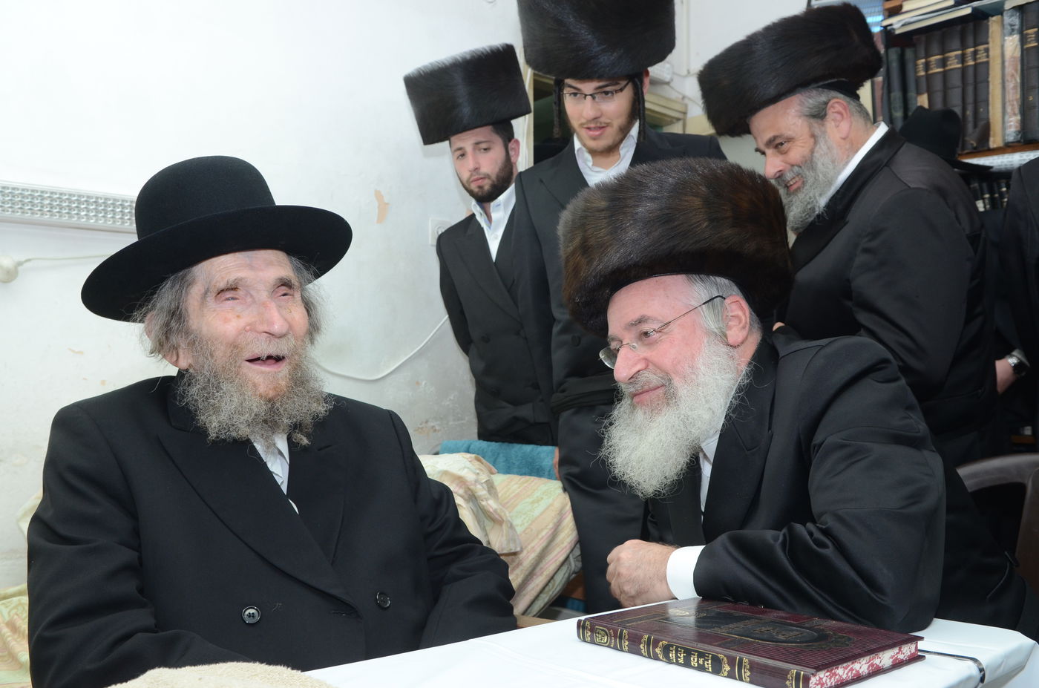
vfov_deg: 39.8
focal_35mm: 33
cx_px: 520
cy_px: 344
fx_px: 950
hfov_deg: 57.3
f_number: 5.6
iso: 640
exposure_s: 1/160
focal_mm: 22
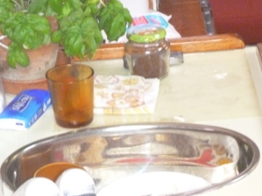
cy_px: -10
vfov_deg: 8.0
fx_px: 1392
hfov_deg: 10.6
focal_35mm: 184
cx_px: -12
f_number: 5.6
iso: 640
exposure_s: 1/50
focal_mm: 15.3
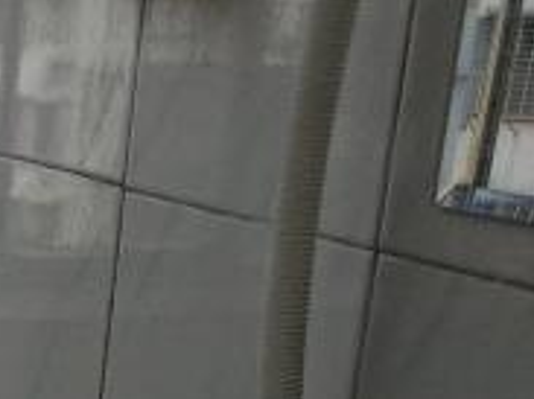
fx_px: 2020
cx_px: -630
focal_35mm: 131
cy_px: 428
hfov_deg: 12.6
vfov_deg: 11.2
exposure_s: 1/1371
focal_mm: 3.95
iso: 63
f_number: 1.8
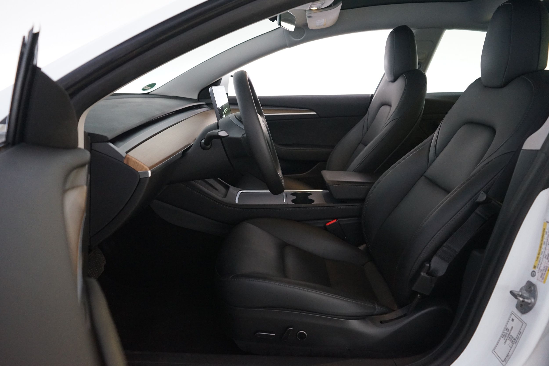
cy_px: 183
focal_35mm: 28
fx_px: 427
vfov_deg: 46.4
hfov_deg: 65.5
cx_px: 274
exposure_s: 1/13
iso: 4000
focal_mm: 28
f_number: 4.5
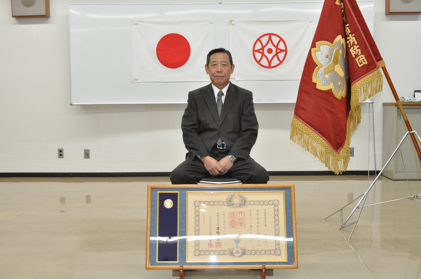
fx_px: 508
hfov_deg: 45.0
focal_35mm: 44
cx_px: 210
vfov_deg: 30.8
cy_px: 140
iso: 800
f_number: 7.1
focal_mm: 29
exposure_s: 1/60
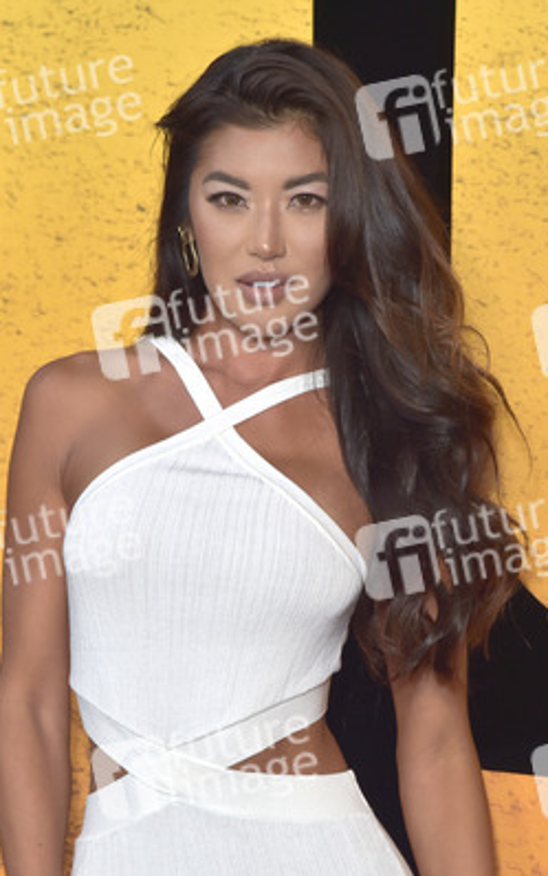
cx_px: 270
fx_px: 2937
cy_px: 438
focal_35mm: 123
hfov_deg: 10.7
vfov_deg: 17.0
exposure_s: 1/250
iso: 640
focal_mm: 120
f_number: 6.3
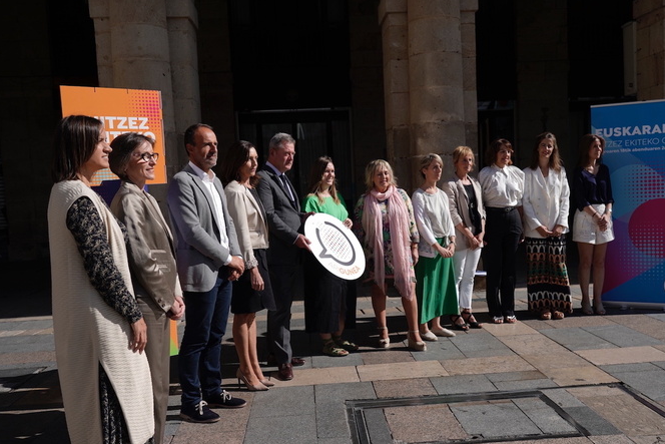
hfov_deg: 54.4
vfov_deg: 37.8
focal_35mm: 35
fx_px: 647
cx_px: 358
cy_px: 241
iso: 80
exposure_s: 1/640
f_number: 5.6
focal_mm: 32
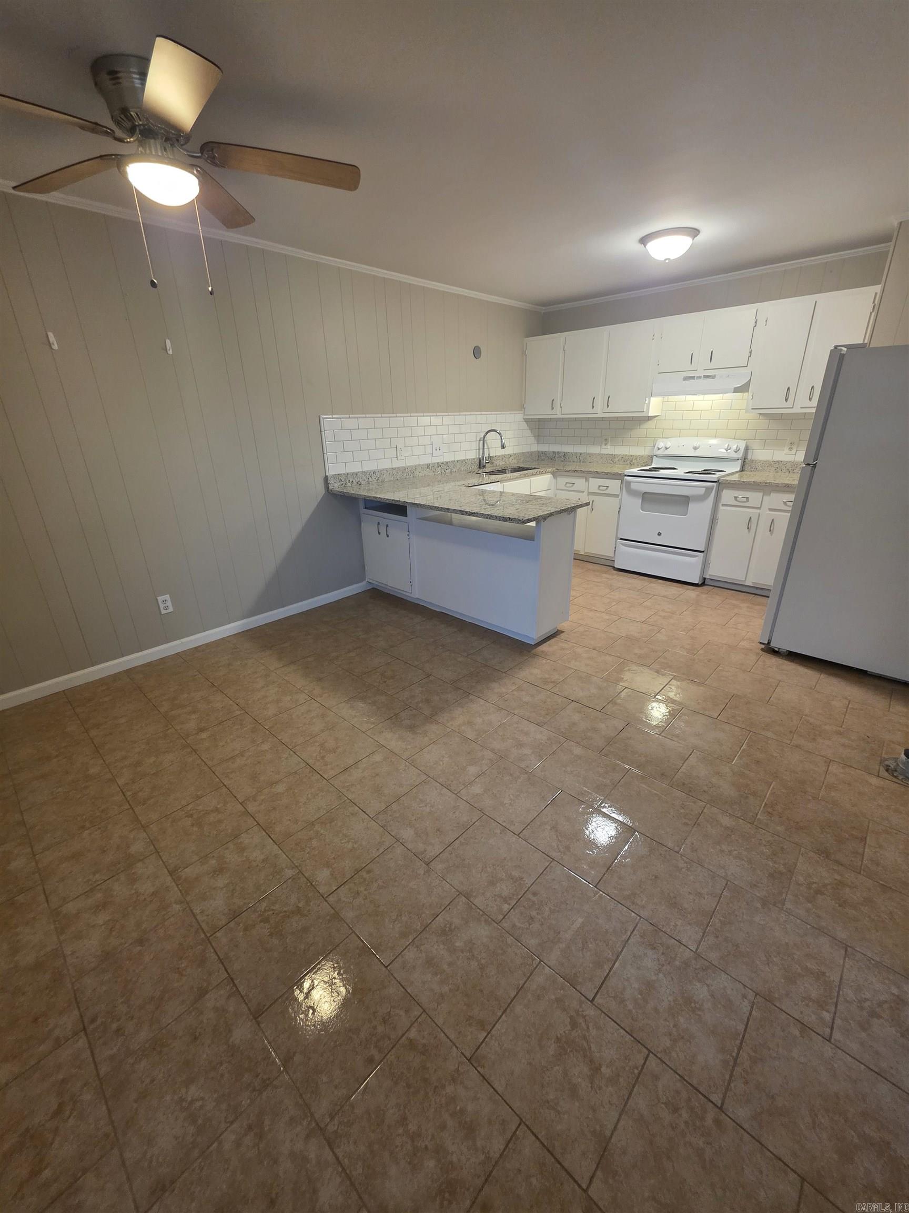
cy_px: 606
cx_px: 454
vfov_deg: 106.2
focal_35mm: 13
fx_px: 455
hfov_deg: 89.9
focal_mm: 2.2
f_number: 1.9
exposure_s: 1/60
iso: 320
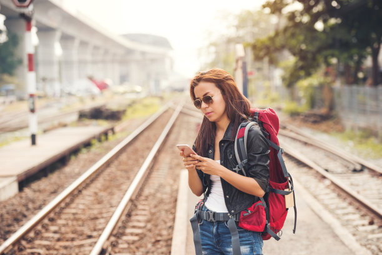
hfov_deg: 20.8
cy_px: 128
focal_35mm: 98
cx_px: 191
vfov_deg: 14.0
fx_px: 1040
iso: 640
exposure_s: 1/1600
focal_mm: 98
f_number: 4
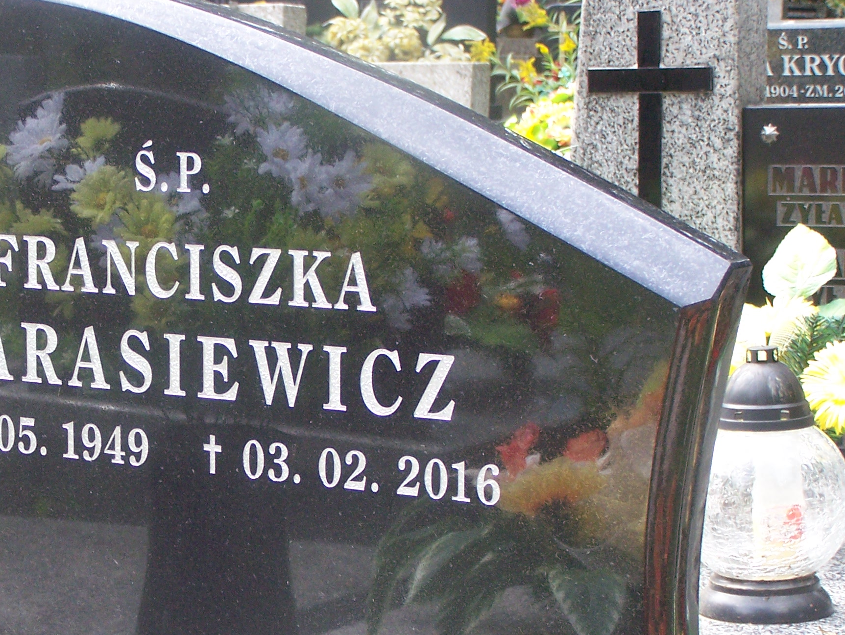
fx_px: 2687
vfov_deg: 13.4
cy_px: 477
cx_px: 185
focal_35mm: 110
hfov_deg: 17.7
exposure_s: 1/200
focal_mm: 11.1
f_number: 3.2
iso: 160
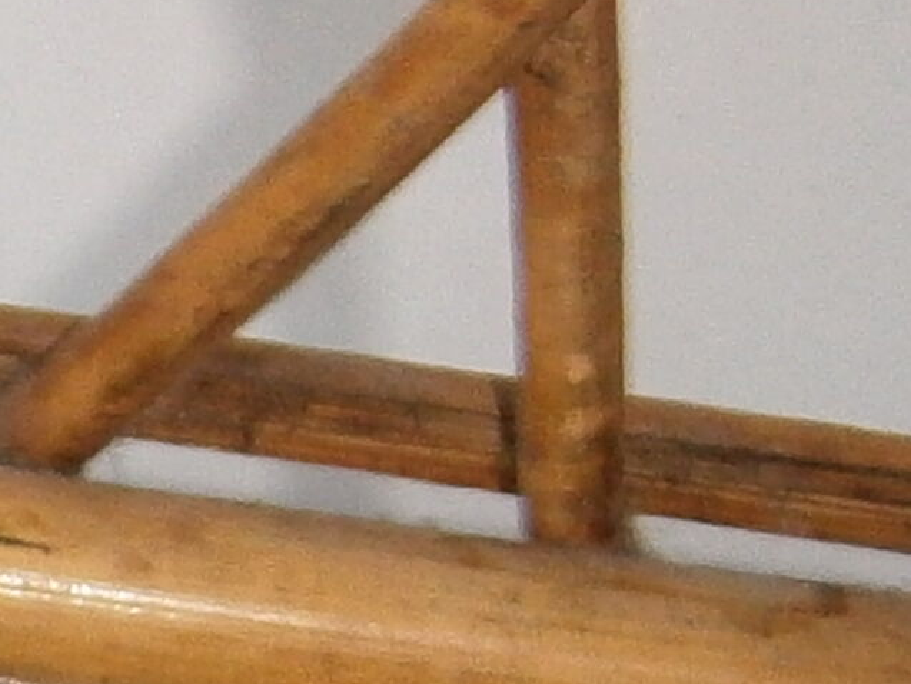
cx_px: -847
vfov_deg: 8.3
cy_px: 987
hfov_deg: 10.5
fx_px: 4606
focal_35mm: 175
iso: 125
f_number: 2.8
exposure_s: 1/30
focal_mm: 4.7
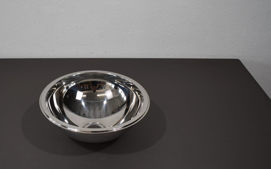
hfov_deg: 45.6
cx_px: 93
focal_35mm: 43
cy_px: 102
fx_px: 318
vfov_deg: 29.8
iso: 400
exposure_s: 1/250
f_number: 4
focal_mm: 18
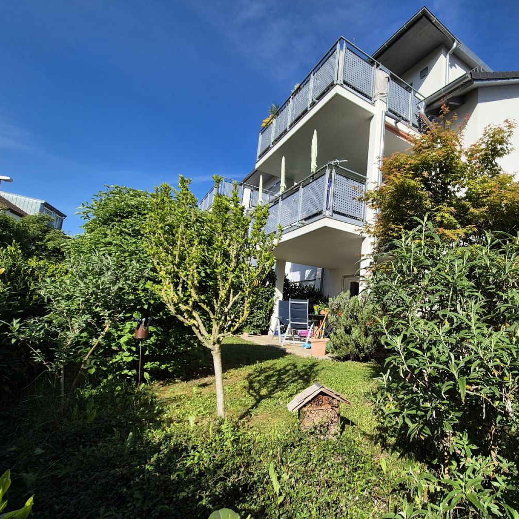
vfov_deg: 83.9
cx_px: 377
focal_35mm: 17
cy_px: 269
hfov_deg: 78.8
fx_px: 288
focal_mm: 2.2
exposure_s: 1/2288
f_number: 2.2
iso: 50
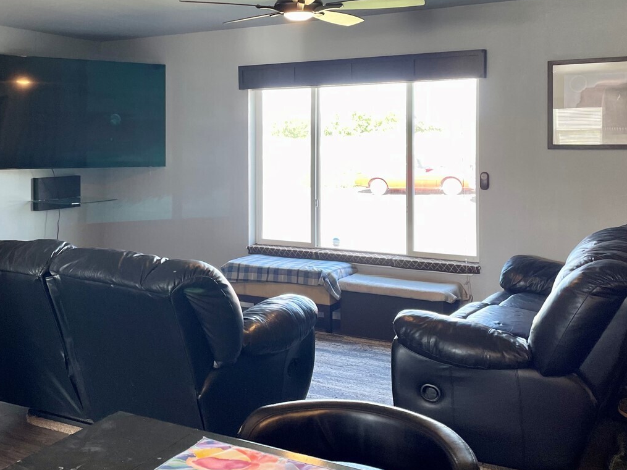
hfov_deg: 45.5
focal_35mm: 41
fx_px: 743
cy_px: 156
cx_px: 251
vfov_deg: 34.8
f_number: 1.6
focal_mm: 4.2
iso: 80
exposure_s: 1/60
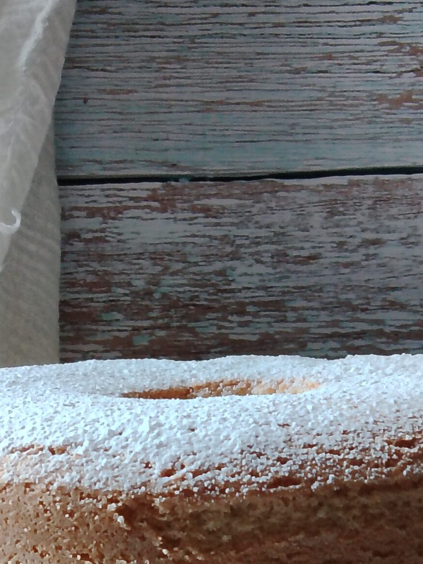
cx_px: 248
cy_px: 380
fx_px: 2559
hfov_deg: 9.4
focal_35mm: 157
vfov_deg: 12.6
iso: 309
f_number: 1.75
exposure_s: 1/50
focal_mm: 5.25
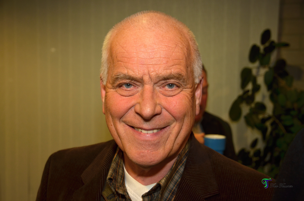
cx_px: 152
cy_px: 100
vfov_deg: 28.8
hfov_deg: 42.4
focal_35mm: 46
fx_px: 392
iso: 320
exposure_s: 1/60
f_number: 4.5
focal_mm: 31
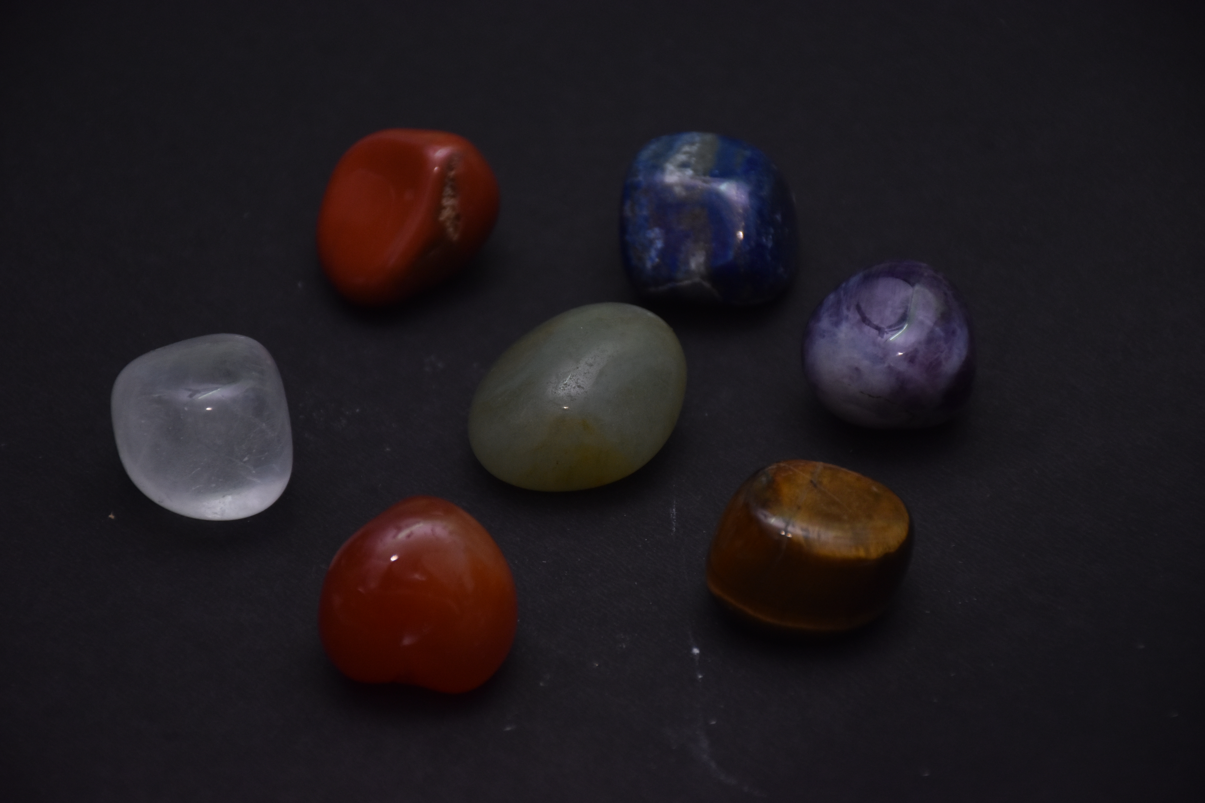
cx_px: 602
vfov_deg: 7.9
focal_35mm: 174
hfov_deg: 11.8
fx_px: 5824
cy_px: 402
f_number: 5.6
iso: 800
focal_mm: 116
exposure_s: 1/125
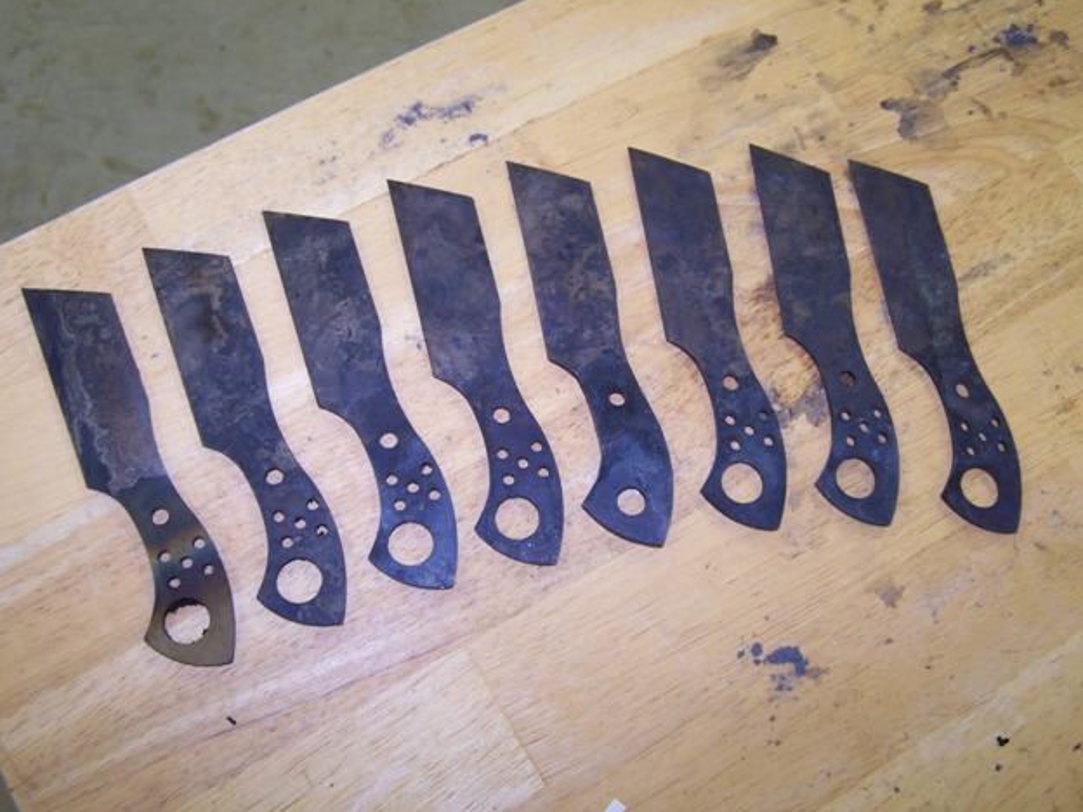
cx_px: 542
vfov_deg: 36.8
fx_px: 1220
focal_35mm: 39
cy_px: 399
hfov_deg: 47.9
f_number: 2.8
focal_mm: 6.3
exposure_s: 1/60
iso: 80
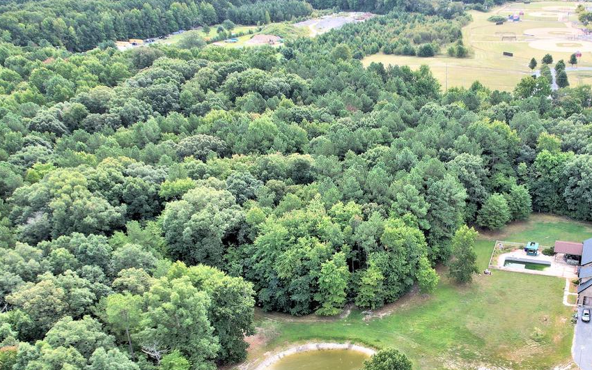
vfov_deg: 32.9
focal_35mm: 38
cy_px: 277
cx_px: 410
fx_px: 613
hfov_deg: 50.3
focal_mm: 8.38
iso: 100
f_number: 2.8
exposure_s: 1/320
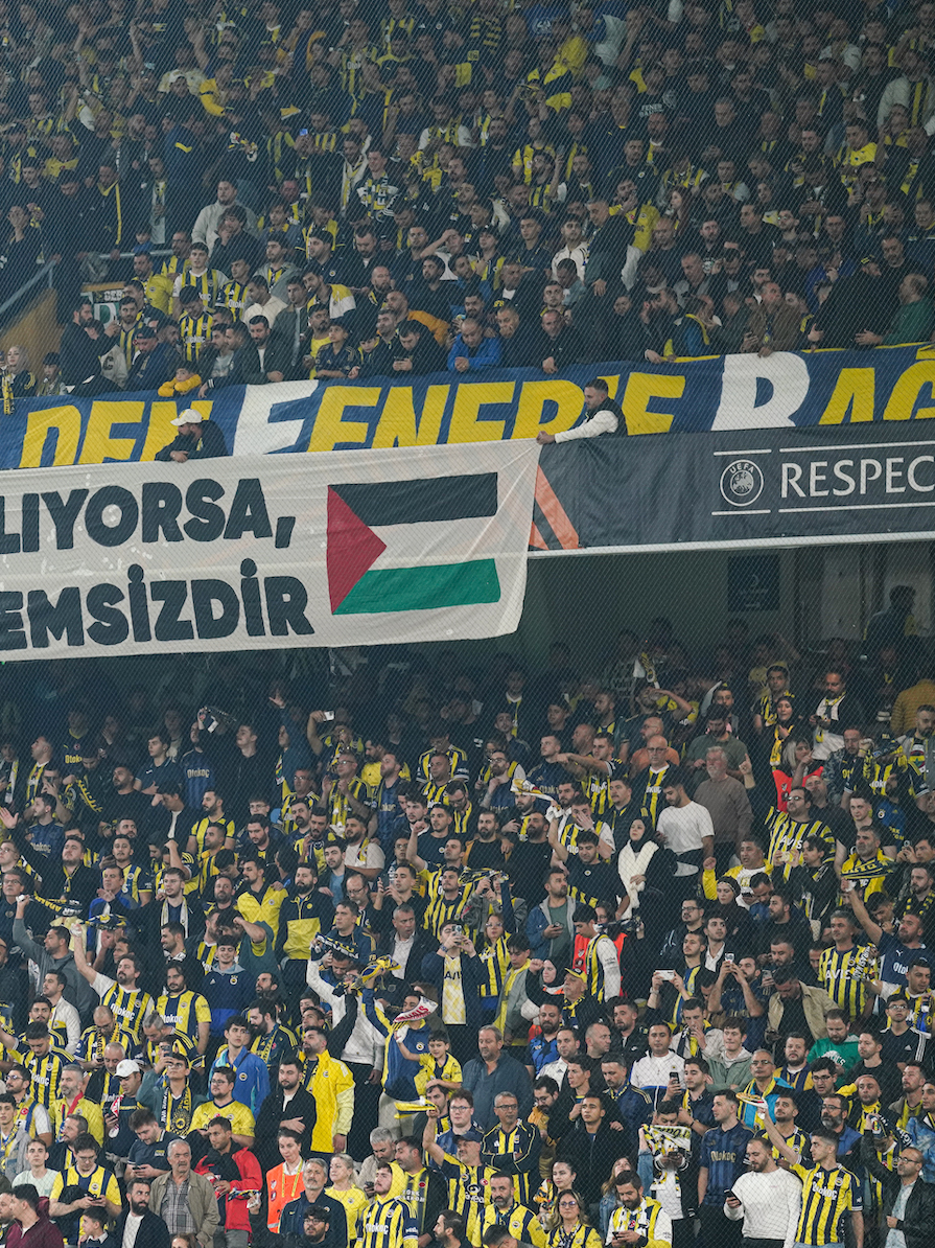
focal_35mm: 242
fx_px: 8719
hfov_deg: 6.1
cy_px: 625
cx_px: 52
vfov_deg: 8.2
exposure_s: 1/500
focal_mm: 167
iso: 1600
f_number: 2.8
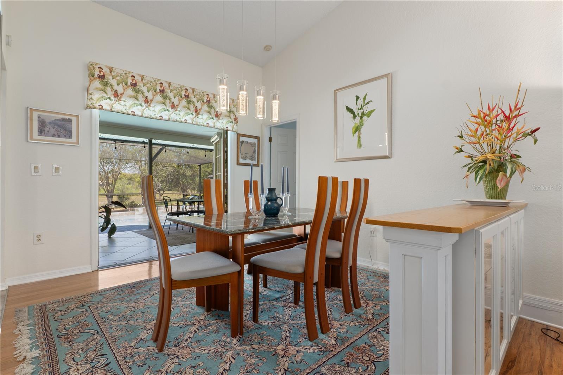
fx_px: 258
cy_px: 188
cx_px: 282
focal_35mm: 16
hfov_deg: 95.0
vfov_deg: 72.0
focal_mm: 11
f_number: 8
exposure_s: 1/3
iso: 250
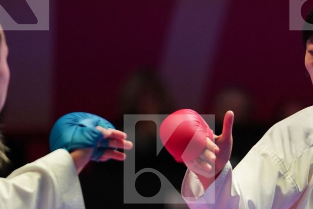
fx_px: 4574
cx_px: 335
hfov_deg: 3.9
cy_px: 159
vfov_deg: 2.6
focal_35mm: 526
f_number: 2.8
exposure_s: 1/1000
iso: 2000
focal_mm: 187
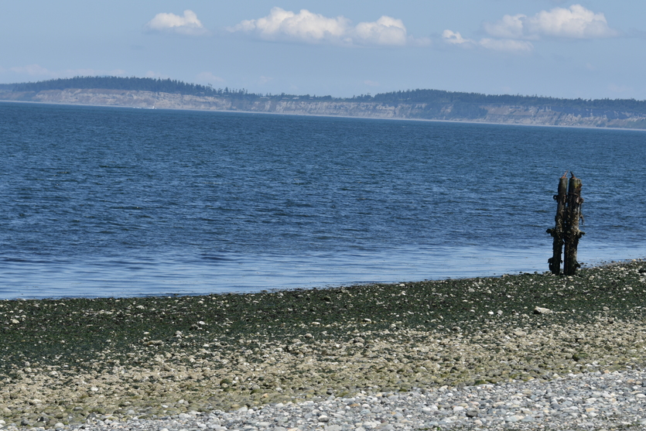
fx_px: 3356
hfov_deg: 11.0
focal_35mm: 187
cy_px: 215
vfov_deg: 7.3
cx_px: 344
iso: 100
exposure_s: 1/320
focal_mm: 122
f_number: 9
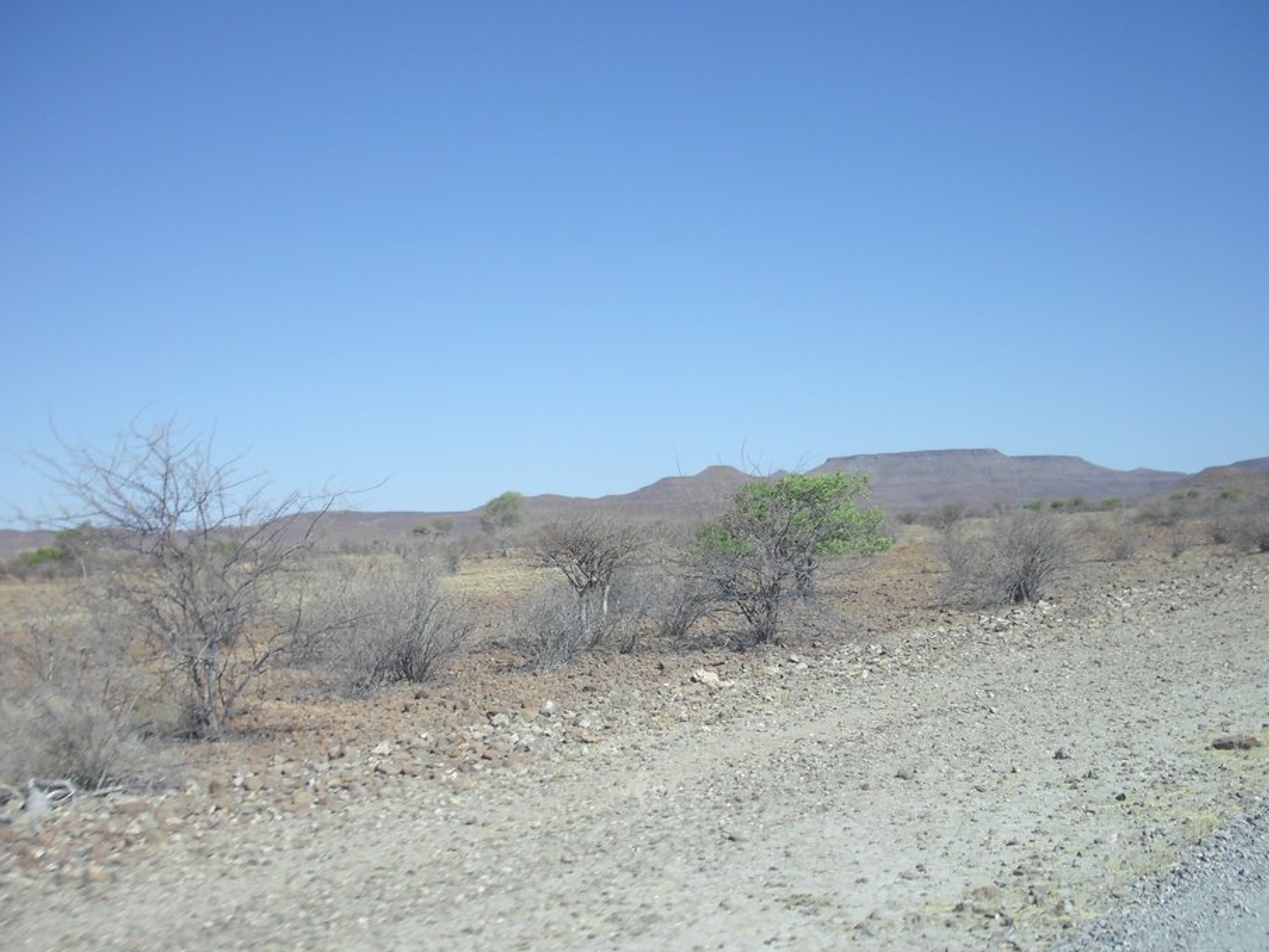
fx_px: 1577
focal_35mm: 43
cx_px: 672
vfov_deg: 33.6
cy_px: 480
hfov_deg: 43.8
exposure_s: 1/320
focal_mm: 6.2
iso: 100
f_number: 8
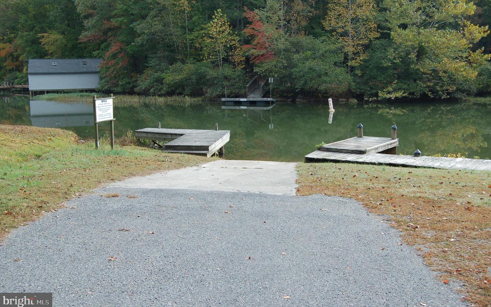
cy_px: 146
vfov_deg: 29.9
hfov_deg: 46.2
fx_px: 575
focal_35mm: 43
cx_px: 246
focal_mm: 28
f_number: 5.6
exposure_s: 1/125
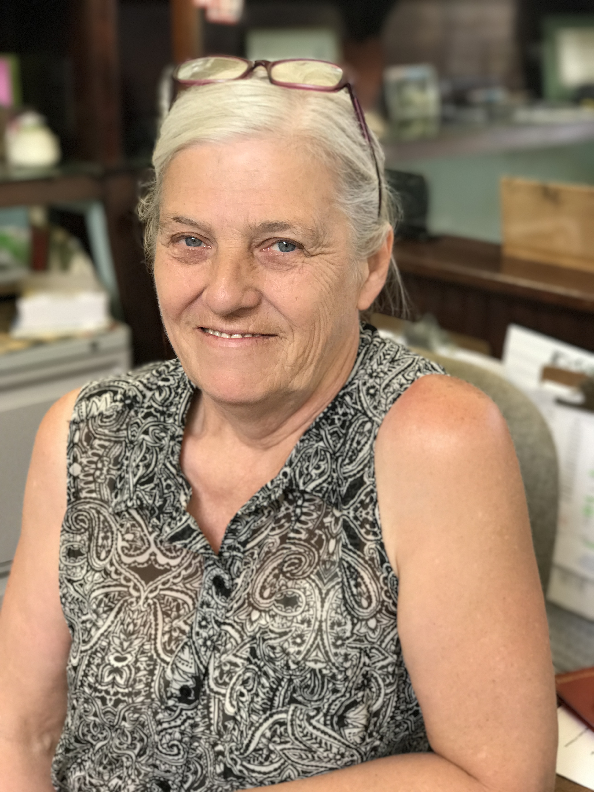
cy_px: 396
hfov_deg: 25.7
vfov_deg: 33.8
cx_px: 297
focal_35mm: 57
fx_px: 1304
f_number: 2.8
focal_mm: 6.6
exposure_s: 1/60
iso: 160
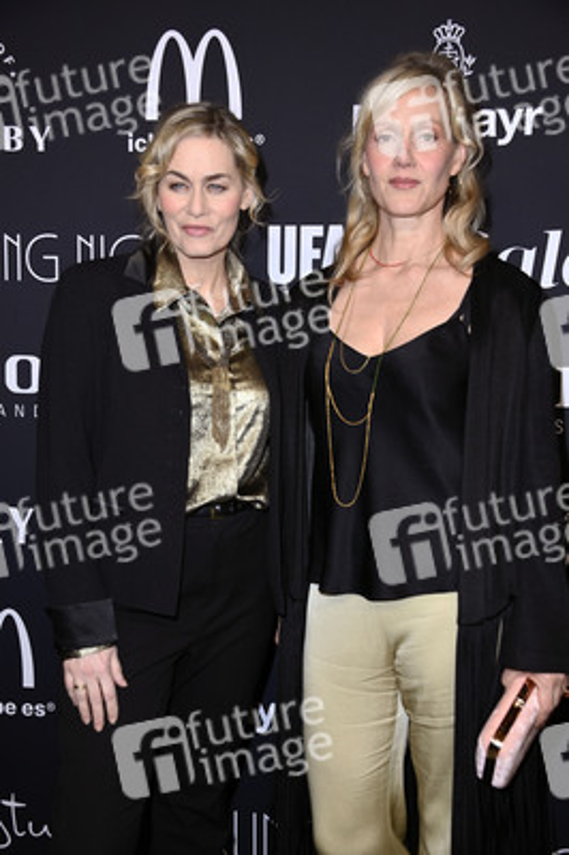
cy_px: 428
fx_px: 1140
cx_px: 284
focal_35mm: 48
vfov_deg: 41.1
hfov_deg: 28.0
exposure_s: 1/250
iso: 500
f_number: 5.6
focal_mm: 48
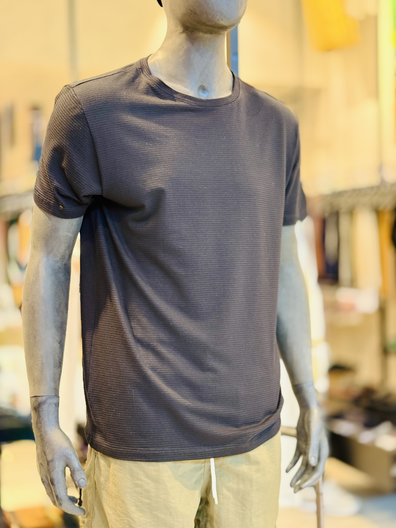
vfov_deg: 39.7
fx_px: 732
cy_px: 264
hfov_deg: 30.3
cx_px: 198
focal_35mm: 48
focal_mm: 6.76
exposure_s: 1/40
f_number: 1.78
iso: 320
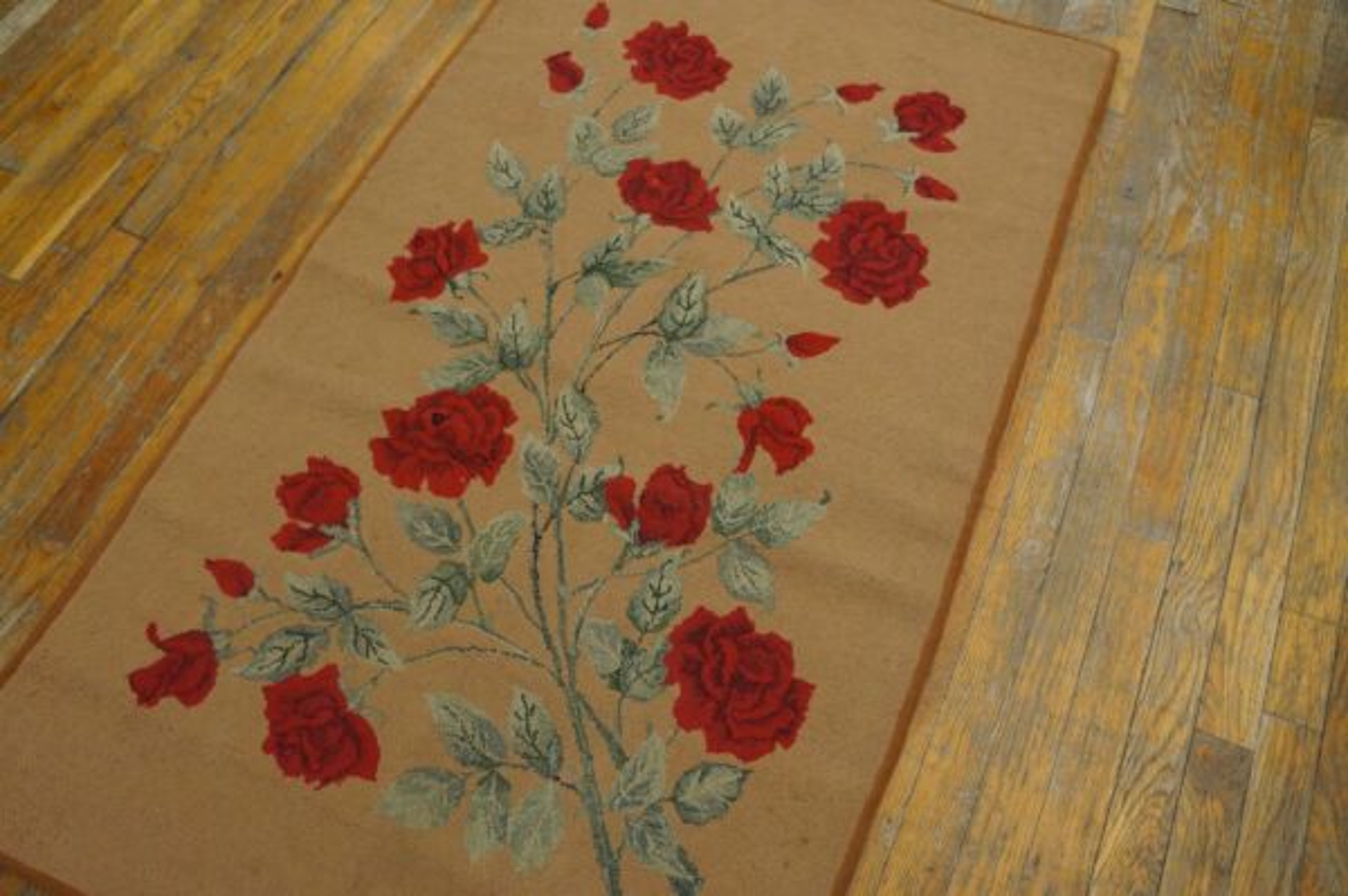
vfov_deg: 47.9
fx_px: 1010
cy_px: 448
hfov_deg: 67.4
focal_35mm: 27
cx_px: 674
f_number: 4
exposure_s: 1/160
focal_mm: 18
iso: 1600
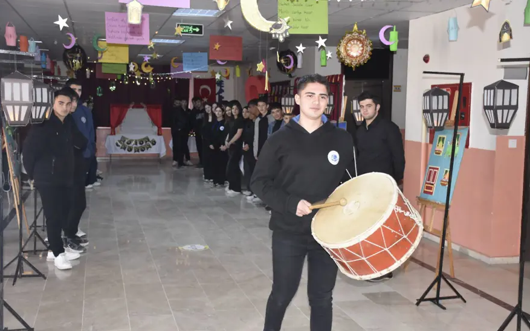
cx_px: 265
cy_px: 170
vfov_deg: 28.0
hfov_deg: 43.5
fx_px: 664
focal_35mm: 46
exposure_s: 1/60
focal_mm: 30
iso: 1100
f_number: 4
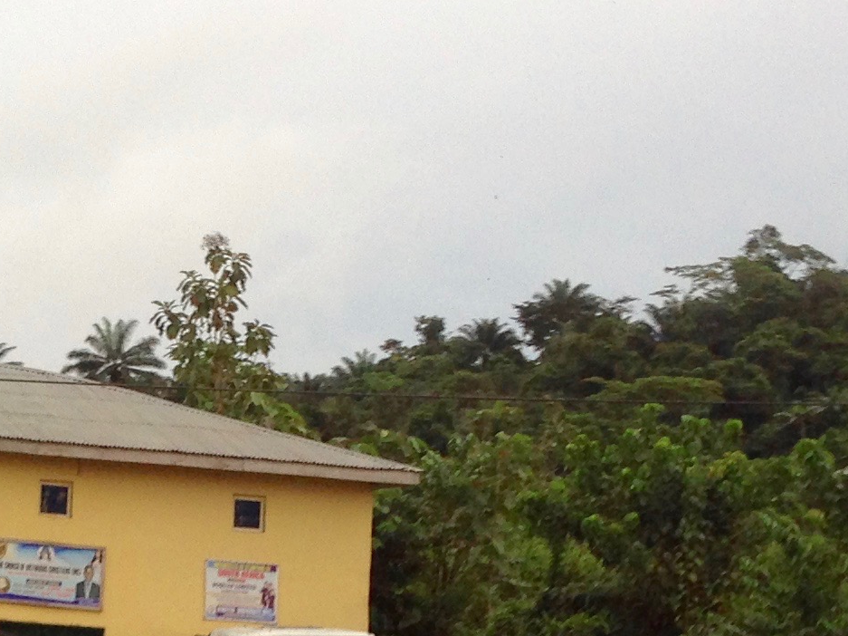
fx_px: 2816
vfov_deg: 12.6
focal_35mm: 115
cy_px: 716
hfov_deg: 16.7
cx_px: -48
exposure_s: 1/120
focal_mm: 4.12
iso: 64
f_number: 2.4
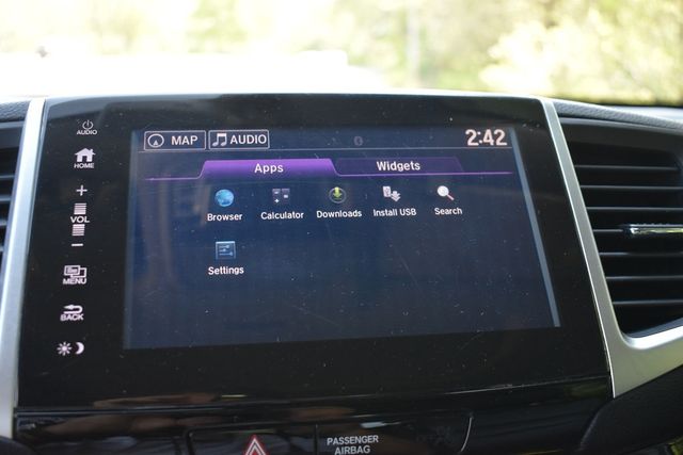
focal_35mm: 36
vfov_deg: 36.9
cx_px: 342
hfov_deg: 53.1
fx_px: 683
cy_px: 228
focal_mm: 24
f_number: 4
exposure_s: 1/125
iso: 800
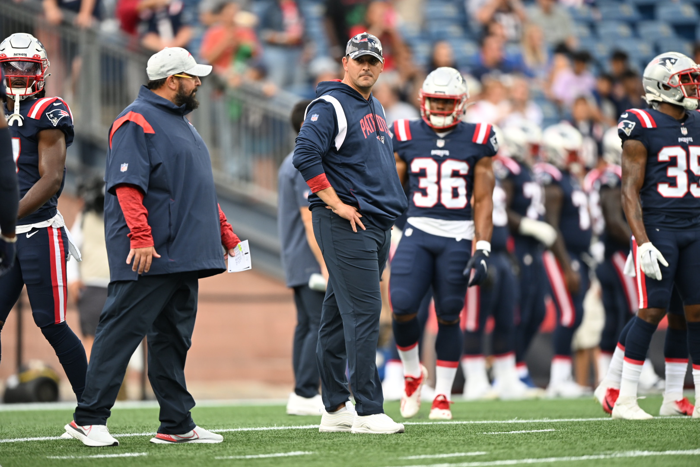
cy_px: 234
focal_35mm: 400
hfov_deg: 5.2
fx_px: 7777
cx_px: 350
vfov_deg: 3.4
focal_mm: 400
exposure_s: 1/2000
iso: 1000
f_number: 2.8
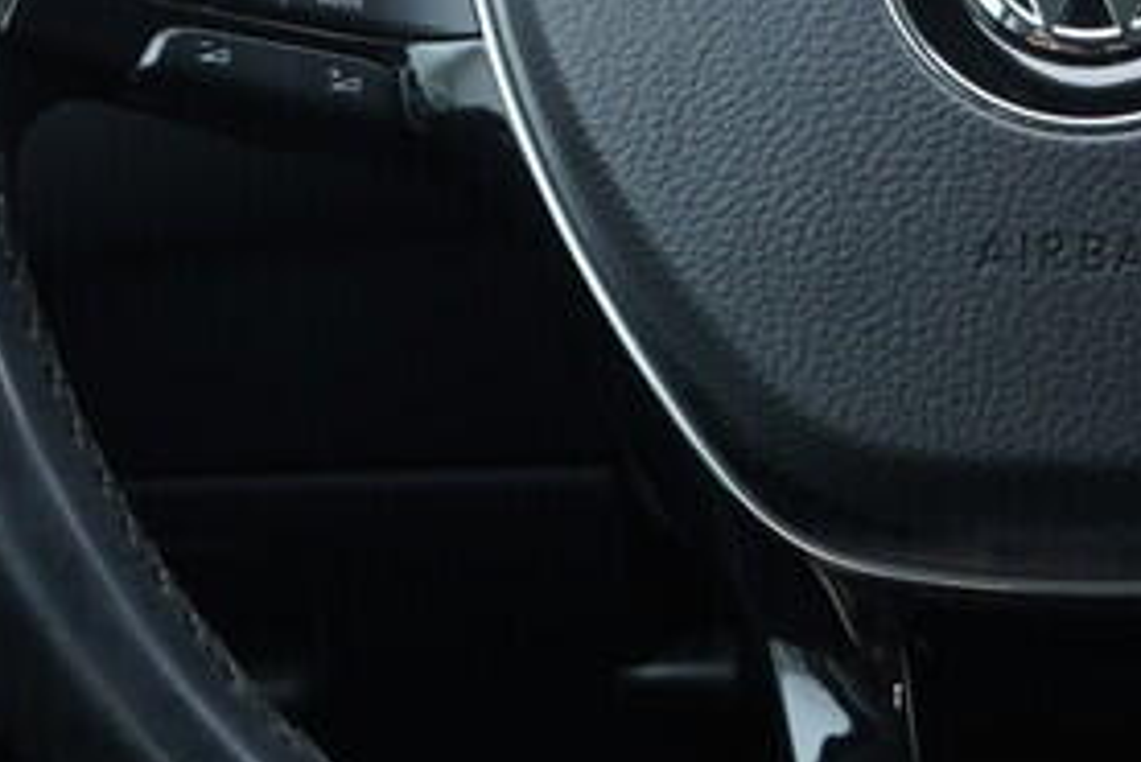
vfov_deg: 10.2
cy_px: -23
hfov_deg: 15.2
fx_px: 4217
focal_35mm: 133
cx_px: 1092
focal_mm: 24
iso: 200
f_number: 2.8
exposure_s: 1/40
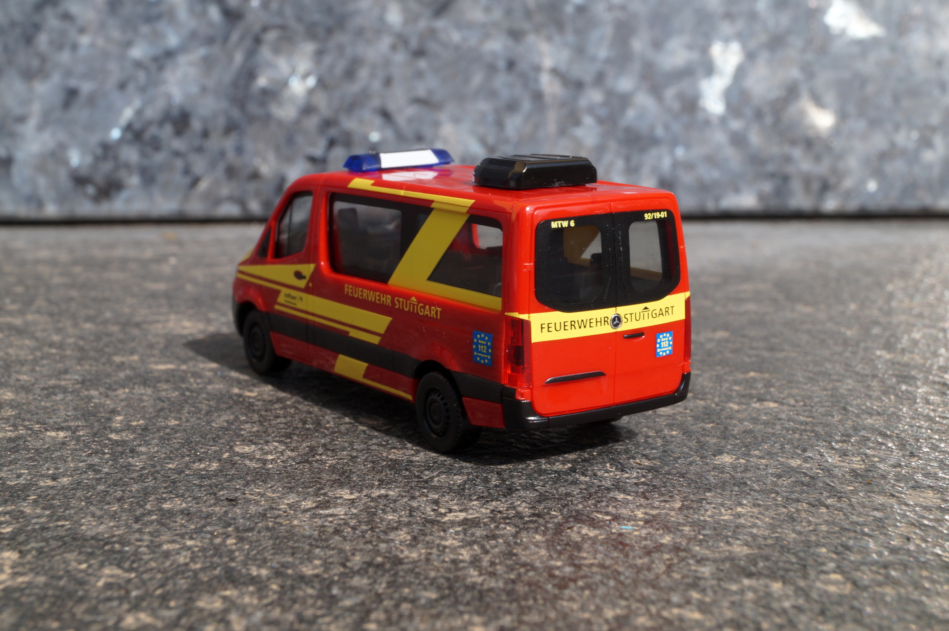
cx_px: 474
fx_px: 1383
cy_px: 316
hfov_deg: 37.9
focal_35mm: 52
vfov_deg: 25.7
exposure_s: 1/60
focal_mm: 35
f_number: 22
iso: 200
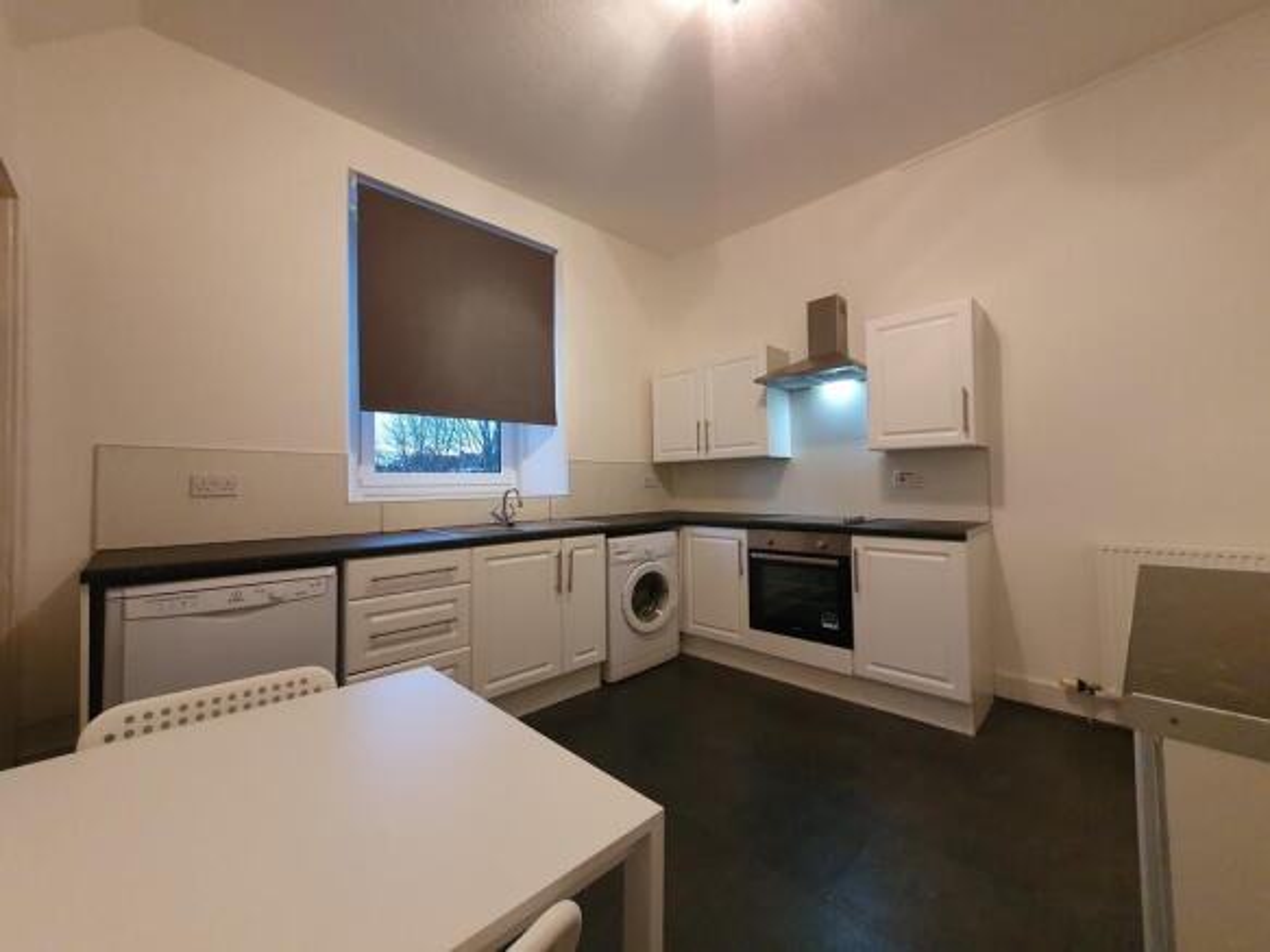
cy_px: 476
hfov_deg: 106.2
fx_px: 477
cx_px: 635
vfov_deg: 89.9
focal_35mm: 13
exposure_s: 1/33
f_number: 2.2
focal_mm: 1.8
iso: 400
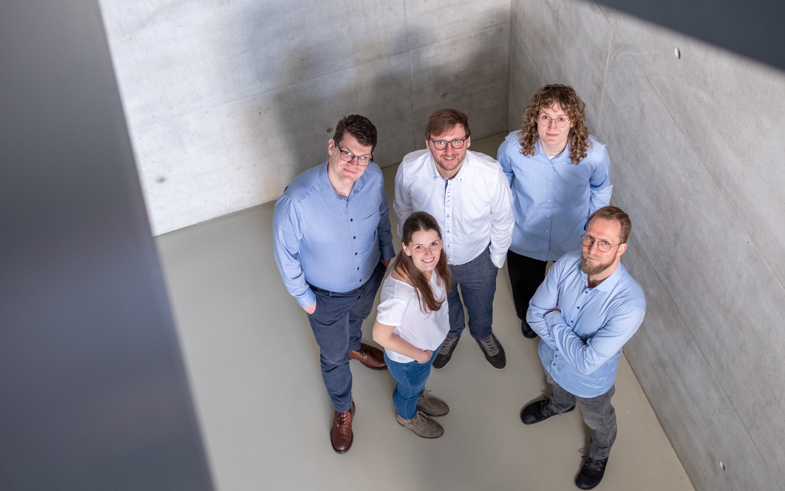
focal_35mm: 46
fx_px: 984
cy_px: 255
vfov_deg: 28.0
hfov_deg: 43.5
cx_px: 392
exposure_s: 1/75
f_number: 2
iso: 800
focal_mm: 30
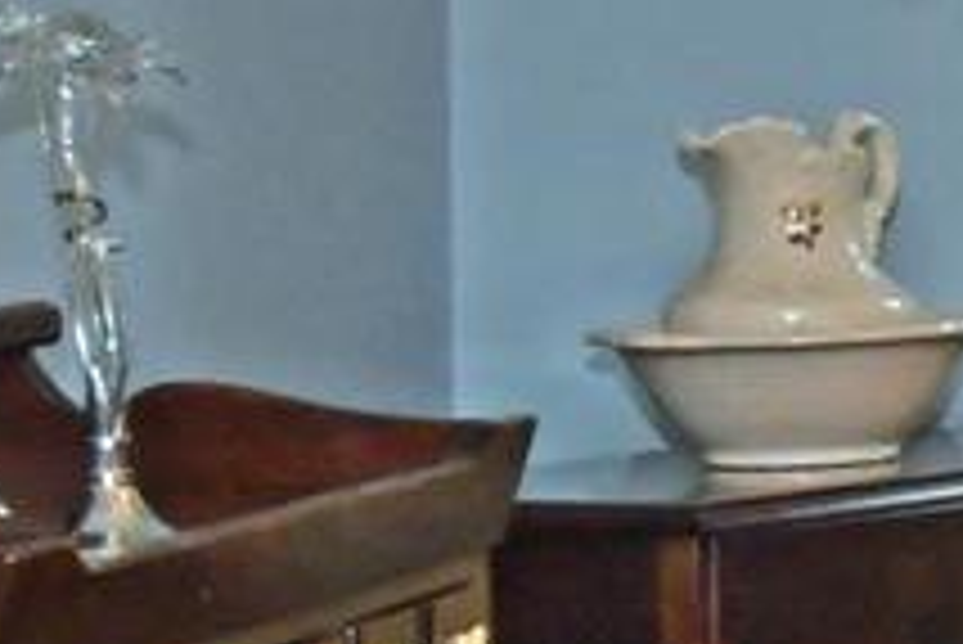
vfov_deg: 6.2
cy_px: 63
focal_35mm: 222
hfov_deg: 8.6
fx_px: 5942
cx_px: 2160
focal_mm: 22
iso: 1250
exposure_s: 1/125
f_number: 16
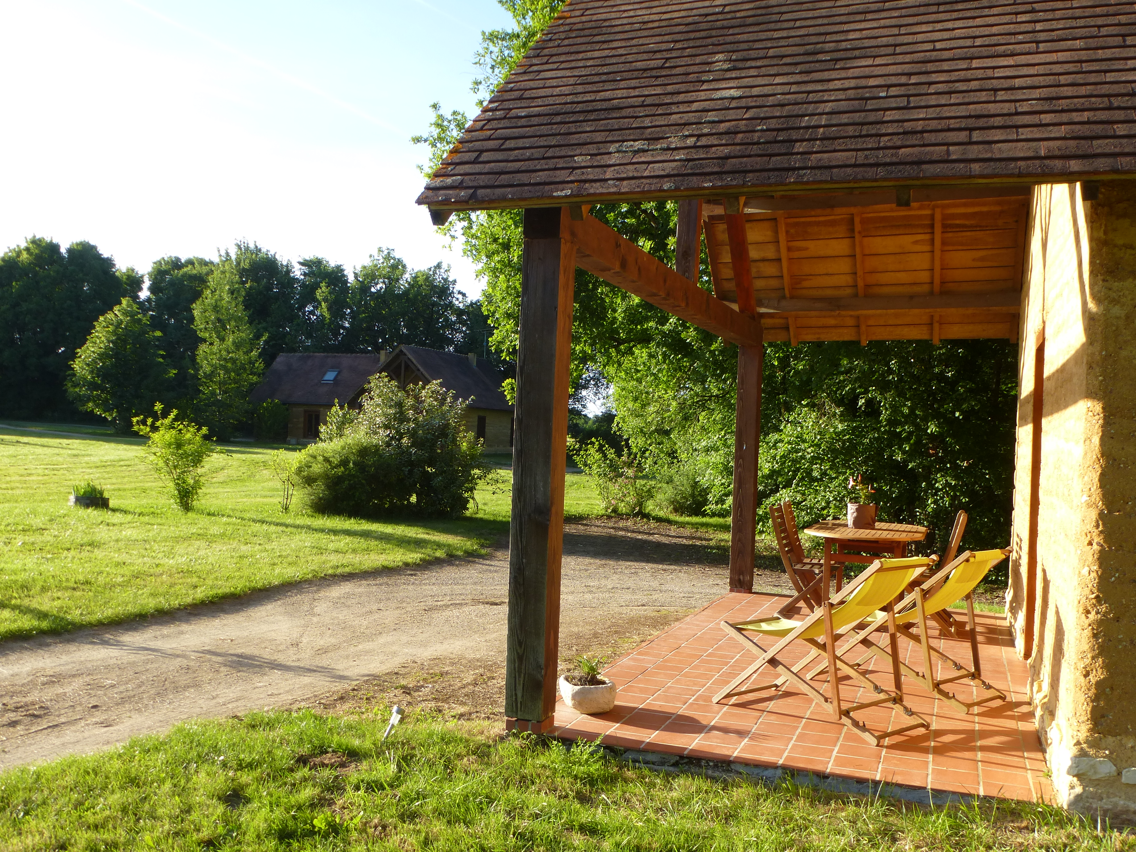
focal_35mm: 31
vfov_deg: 45.4
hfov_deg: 58.4
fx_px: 1017
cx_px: 568
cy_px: 426
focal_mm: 5.4
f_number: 4
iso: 100
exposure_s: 1/250
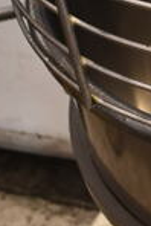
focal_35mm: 167
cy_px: -13
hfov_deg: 7.7
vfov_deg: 12.1
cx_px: 349
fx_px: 1048
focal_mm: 18
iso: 450
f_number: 3.5
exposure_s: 1/30
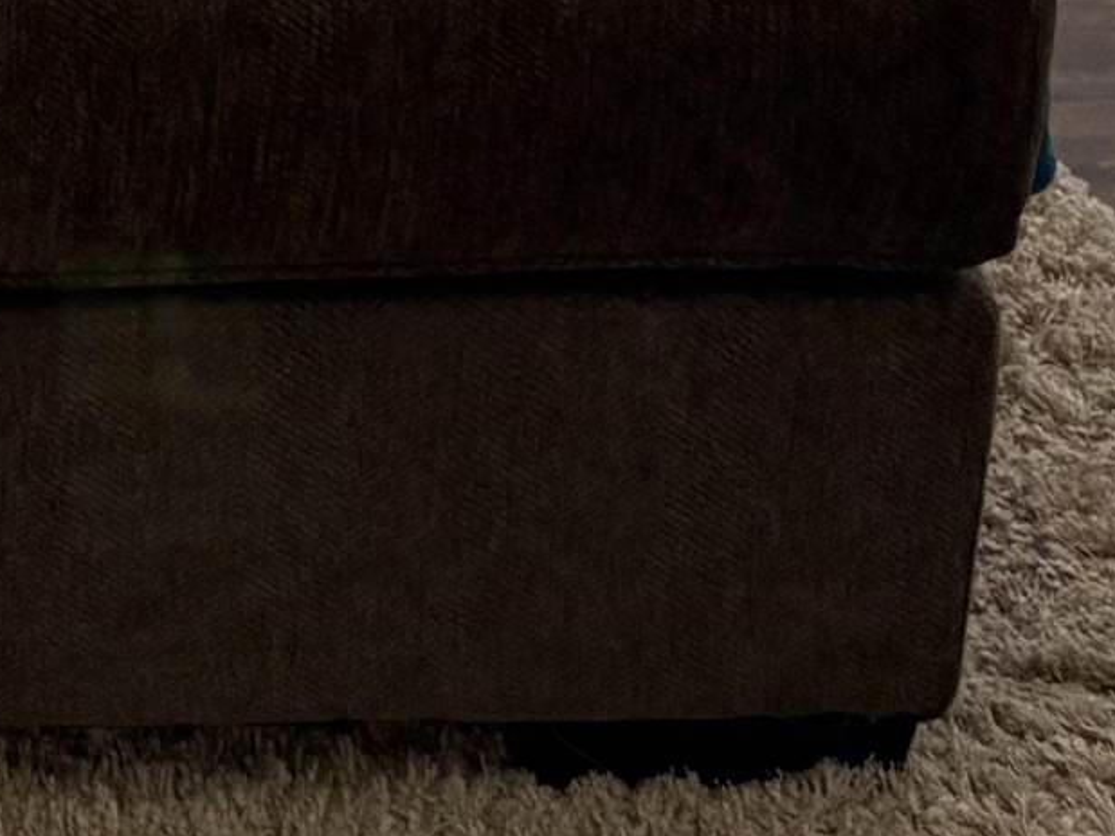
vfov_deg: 10.1
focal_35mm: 129
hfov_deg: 13.5
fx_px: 4154
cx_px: -978
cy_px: -1104
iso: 125
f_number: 1.6
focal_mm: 5.96
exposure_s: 1/74
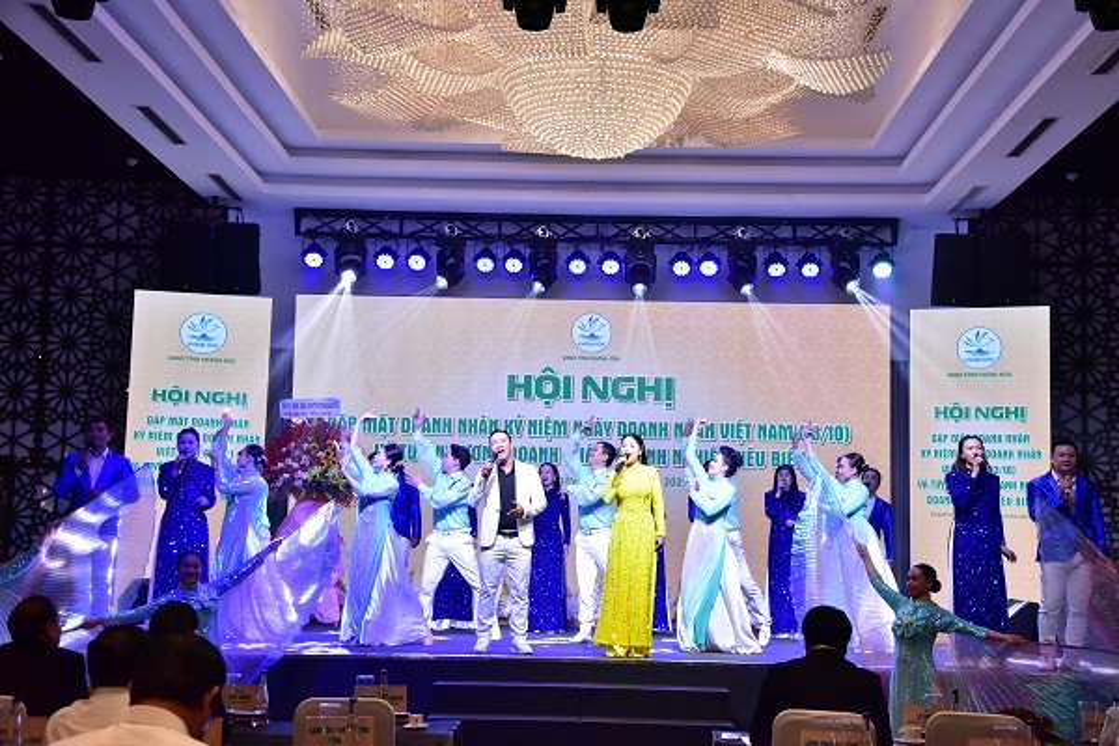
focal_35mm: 52
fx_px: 1616
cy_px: 373
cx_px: 560
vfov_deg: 26.0
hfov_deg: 38.2
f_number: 8
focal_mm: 52
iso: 3200
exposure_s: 1/100
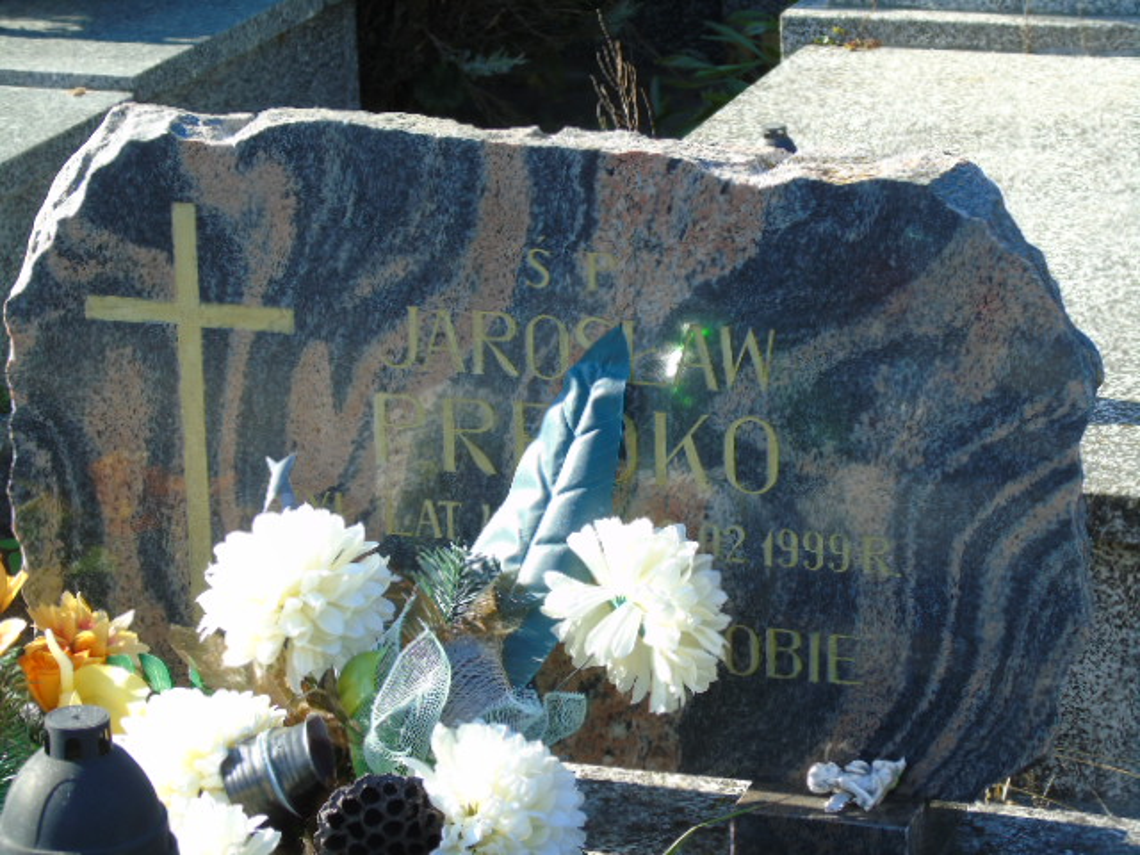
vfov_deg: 13.7
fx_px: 3557
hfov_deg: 18.2
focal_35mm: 108
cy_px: 428
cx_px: 570
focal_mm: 19
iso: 80
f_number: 4.4
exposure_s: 1/160
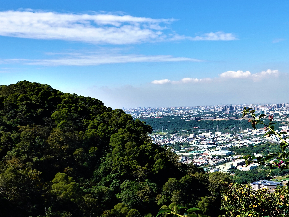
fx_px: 359
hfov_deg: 42.5
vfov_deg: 33.4
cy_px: 81
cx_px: 217
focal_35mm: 43
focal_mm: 9
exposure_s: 1/500
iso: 125
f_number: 5.6
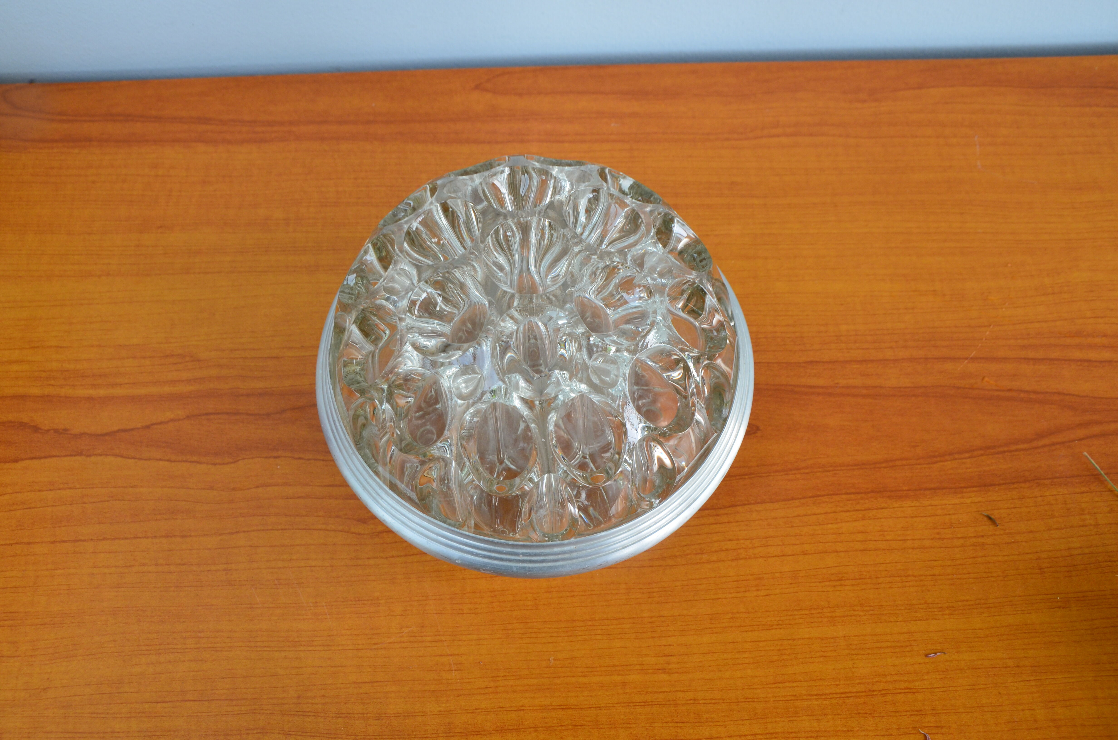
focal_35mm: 33
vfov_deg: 39.8
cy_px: 370
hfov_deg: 57.3
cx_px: 559
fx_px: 1023
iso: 400
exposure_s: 1/25
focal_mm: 22
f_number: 9
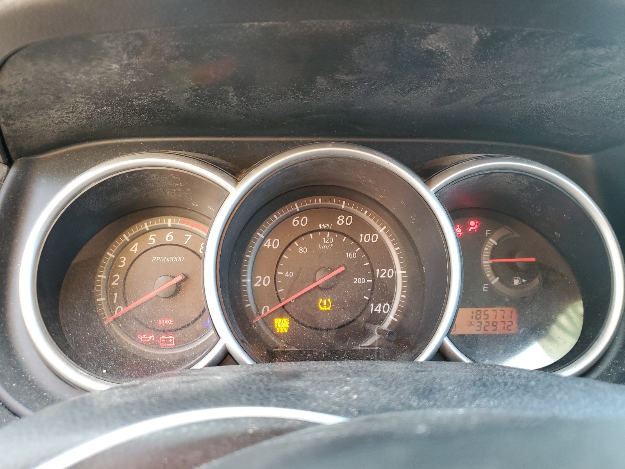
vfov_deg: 53.1
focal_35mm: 26
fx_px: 469
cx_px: 312
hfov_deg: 67.3
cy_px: 234
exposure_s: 1/60.2
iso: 134
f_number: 1.5
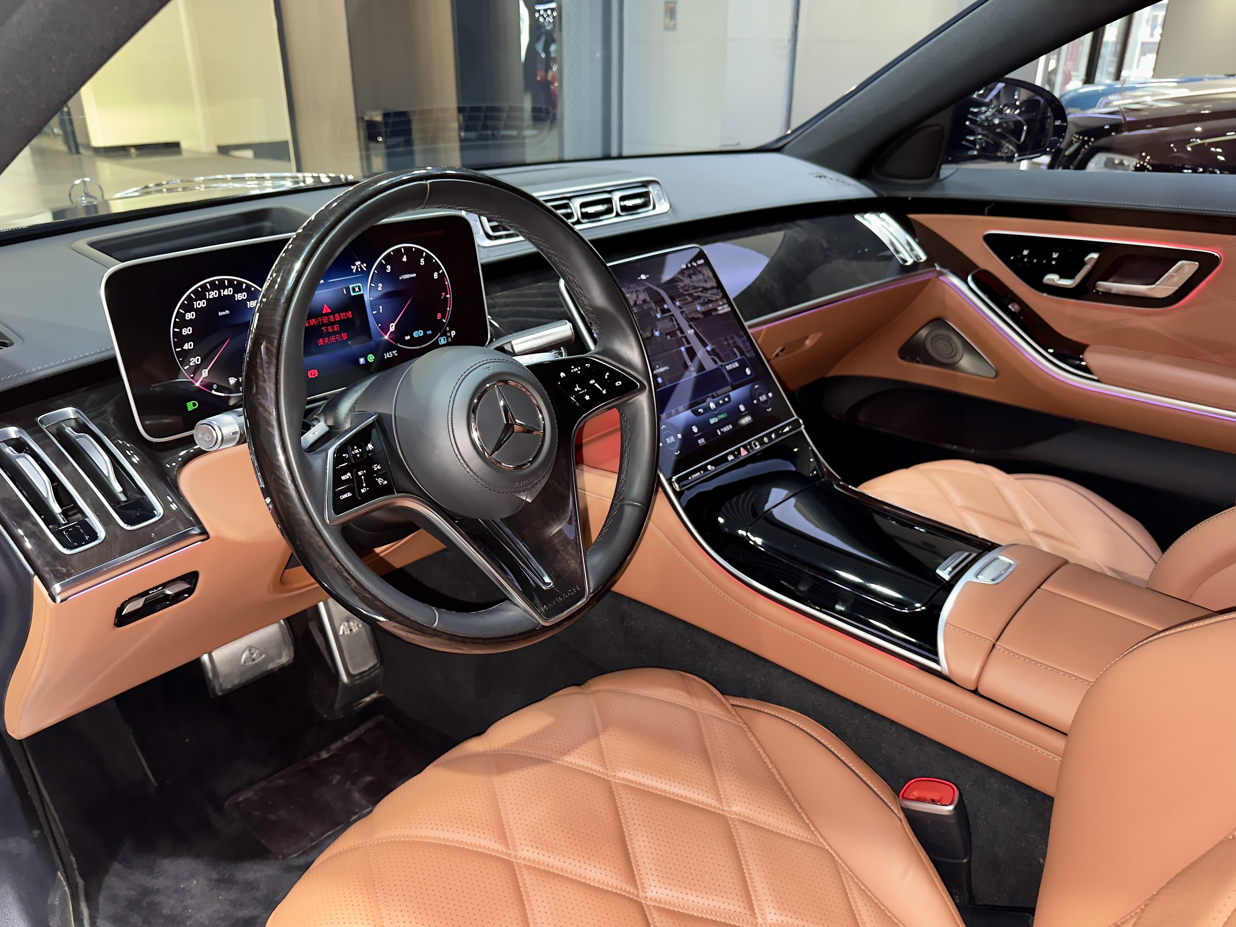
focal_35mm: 24
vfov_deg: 56.8
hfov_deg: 71.6
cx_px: 618
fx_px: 857
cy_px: 464
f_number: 1.78
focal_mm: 6.76
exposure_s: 1/10
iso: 100
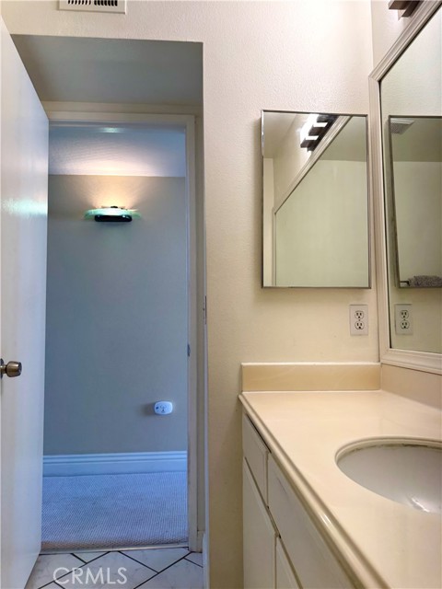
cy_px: 294
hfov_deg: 56.8
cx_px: 221
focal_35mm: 24
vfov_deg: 71.6
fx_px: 409
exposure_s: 1/120
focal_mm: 6.76
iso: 125
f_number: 1.78
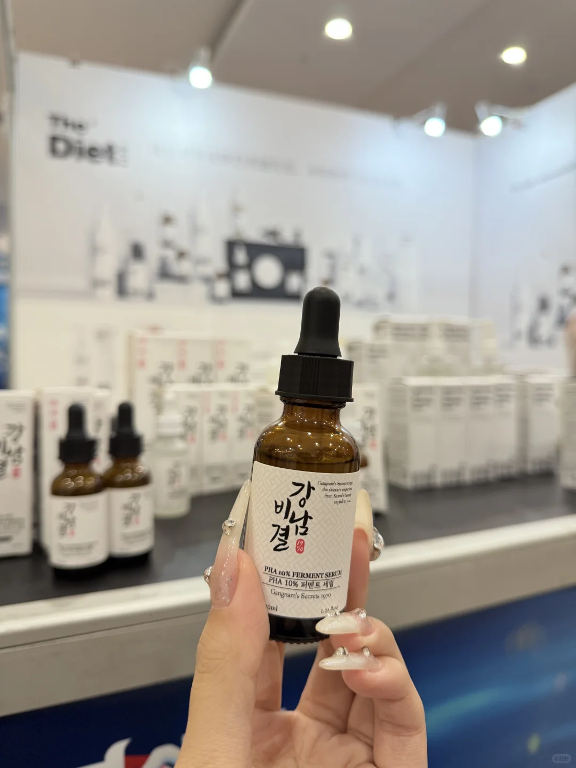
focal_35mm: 24
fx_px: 532
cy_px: 384
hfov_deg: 56.8
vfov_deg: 71.6
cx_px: 288
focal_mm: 6.76
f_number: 1.78
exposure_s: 1/100
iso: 200
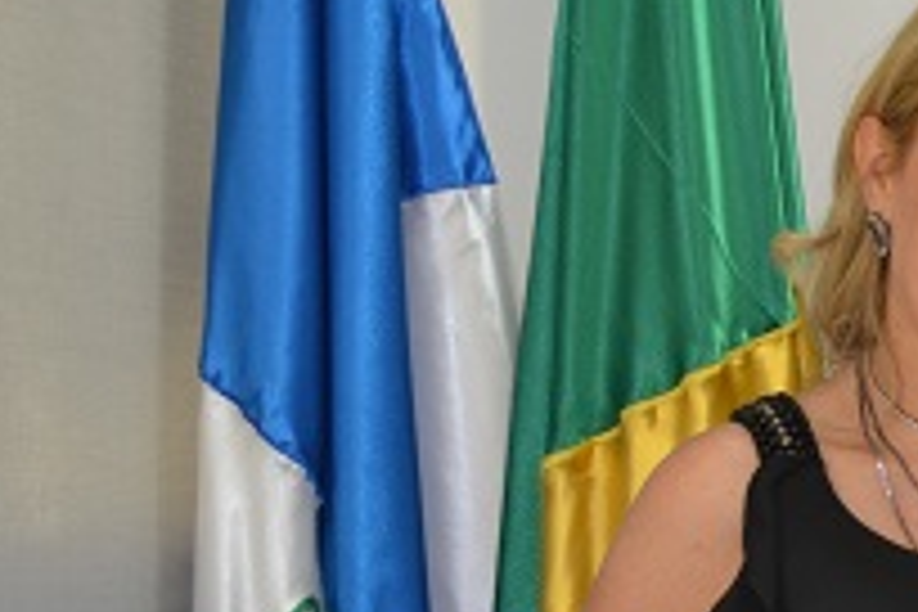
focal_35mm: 144
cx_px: 1256
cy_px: 567
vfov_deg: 9.5
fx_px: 3672
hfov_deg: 13.6
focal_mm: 28
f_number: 4.5
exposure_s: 1/60
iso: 800
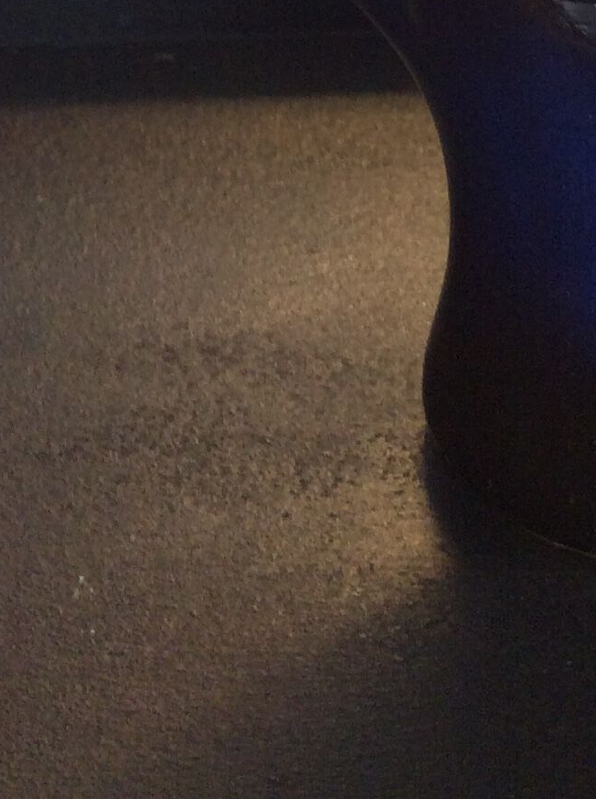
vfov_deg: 18.6
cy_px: -358
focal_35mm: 95
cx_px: 749
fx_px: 2187
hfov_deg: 14.9
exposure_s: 1/25
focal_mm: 3.3
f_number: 2.4
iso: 50
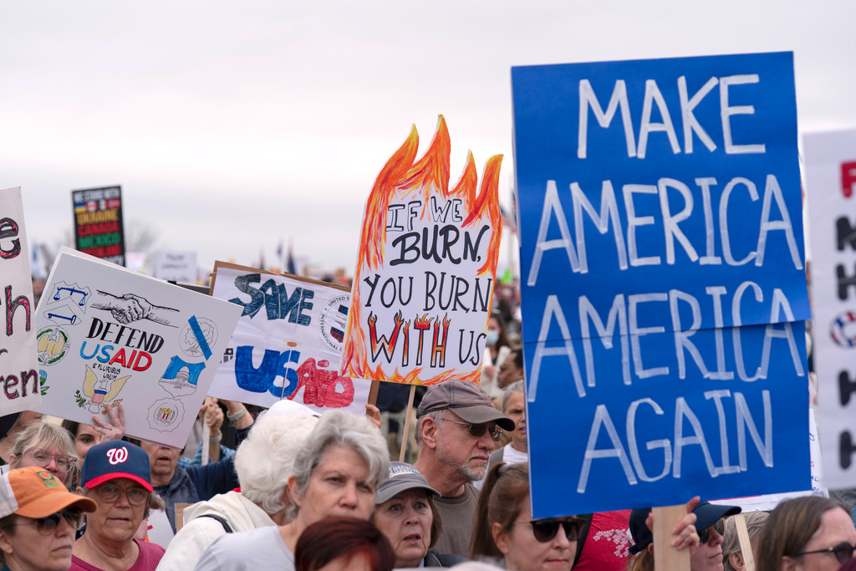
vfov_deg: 15.0
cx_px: 428
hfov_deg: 22.4
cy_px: 286
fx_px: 2164
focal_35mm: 91
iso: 100
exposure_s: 1/320
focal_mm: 91
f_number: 4.5
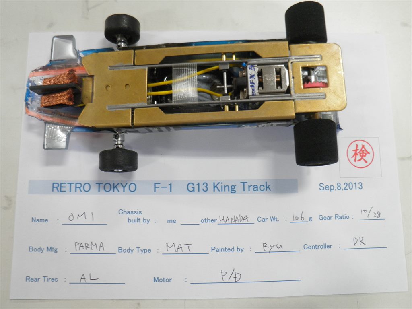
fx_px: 333
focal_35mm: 28
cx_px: 206
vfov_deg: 49.7
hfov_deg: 63.4
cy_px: 154
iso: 200
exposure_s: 1/20
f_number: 3.2
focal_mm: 5
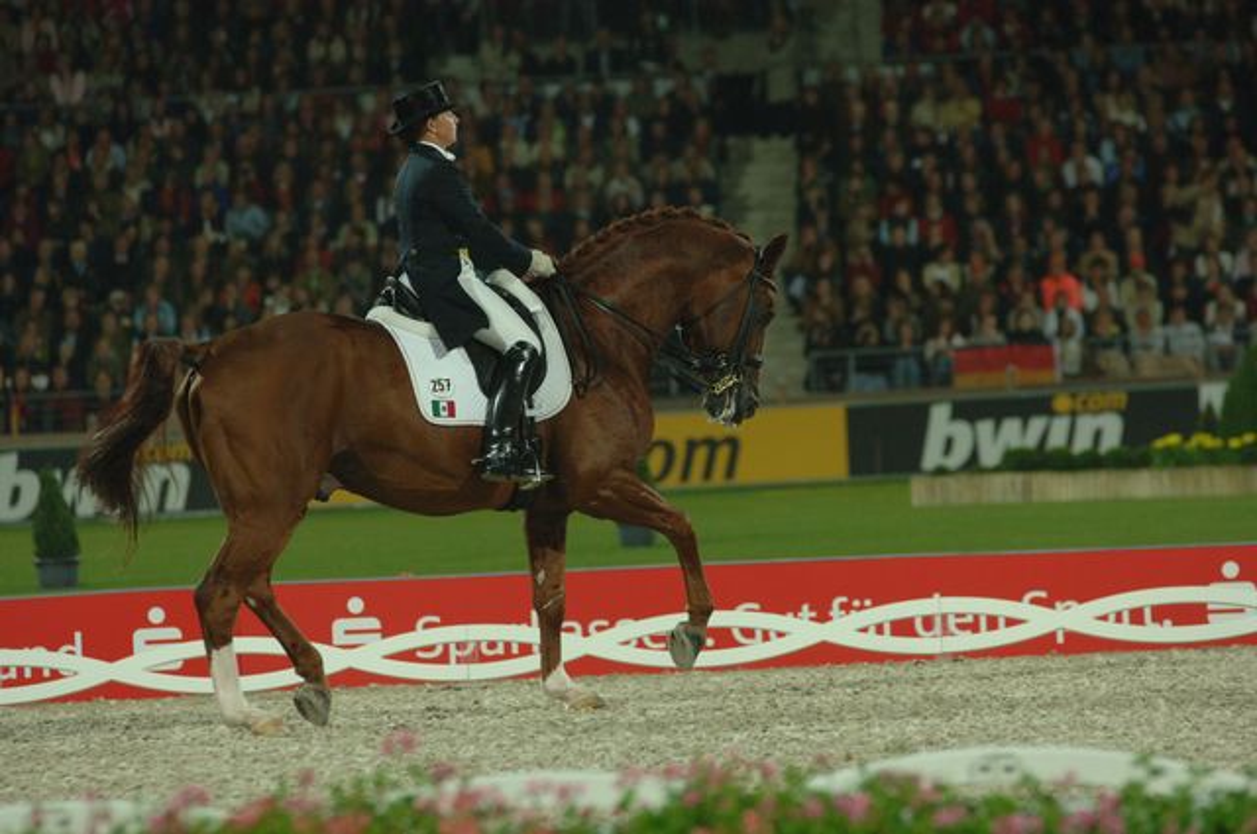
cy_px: 417
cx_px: 628
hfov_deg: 7.6
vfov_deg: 5.1
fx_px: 9415
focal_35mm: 270
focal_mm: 180
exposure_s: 1/320
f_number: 3.5
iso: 640
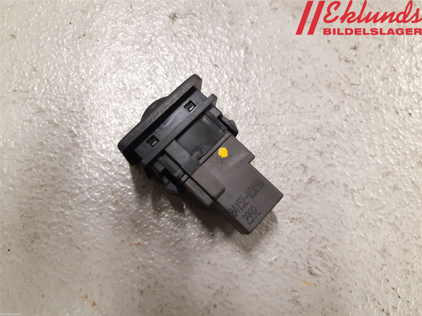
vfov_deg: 53.1
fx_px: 317
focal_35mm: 26
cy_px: 158
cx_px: 211
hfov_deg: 67.3
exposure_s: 1/33
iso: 200
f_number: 1.7
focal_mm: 3.93
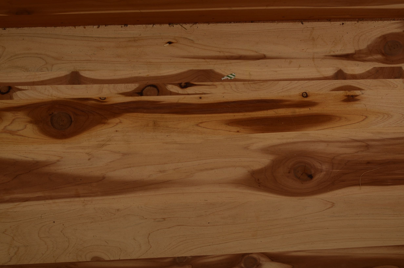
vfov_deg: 18.1
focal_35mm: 75
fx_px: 840
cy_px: 134
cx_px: 202
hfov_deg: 27.0
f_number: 5.6
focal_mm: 50
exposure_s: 1/125
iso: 100
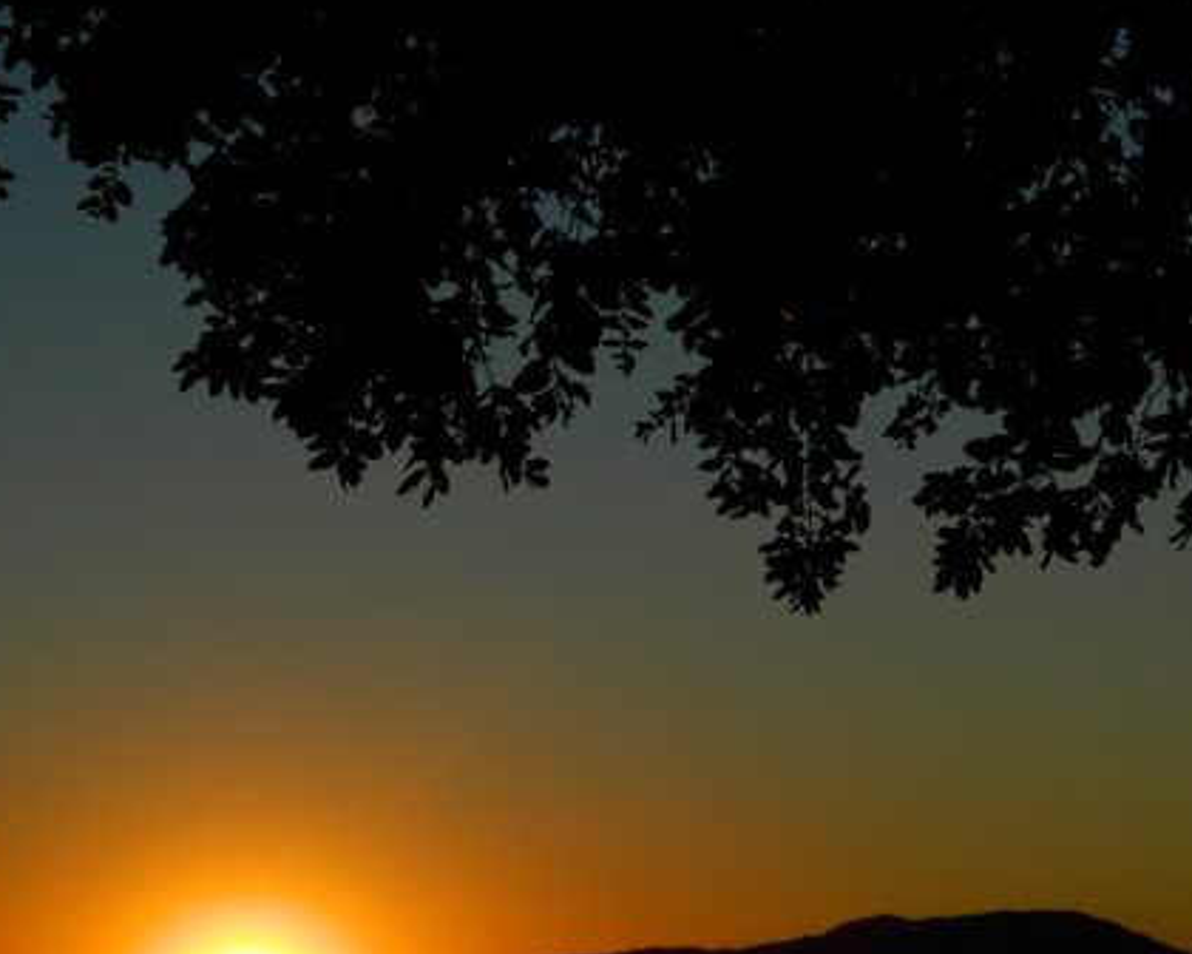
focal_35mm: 130
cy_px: 812
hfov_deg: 14.8
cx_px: 735
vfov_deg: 11.8
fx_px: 4586
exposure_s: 1/200
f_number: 11.4
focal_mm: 12.6
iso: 80
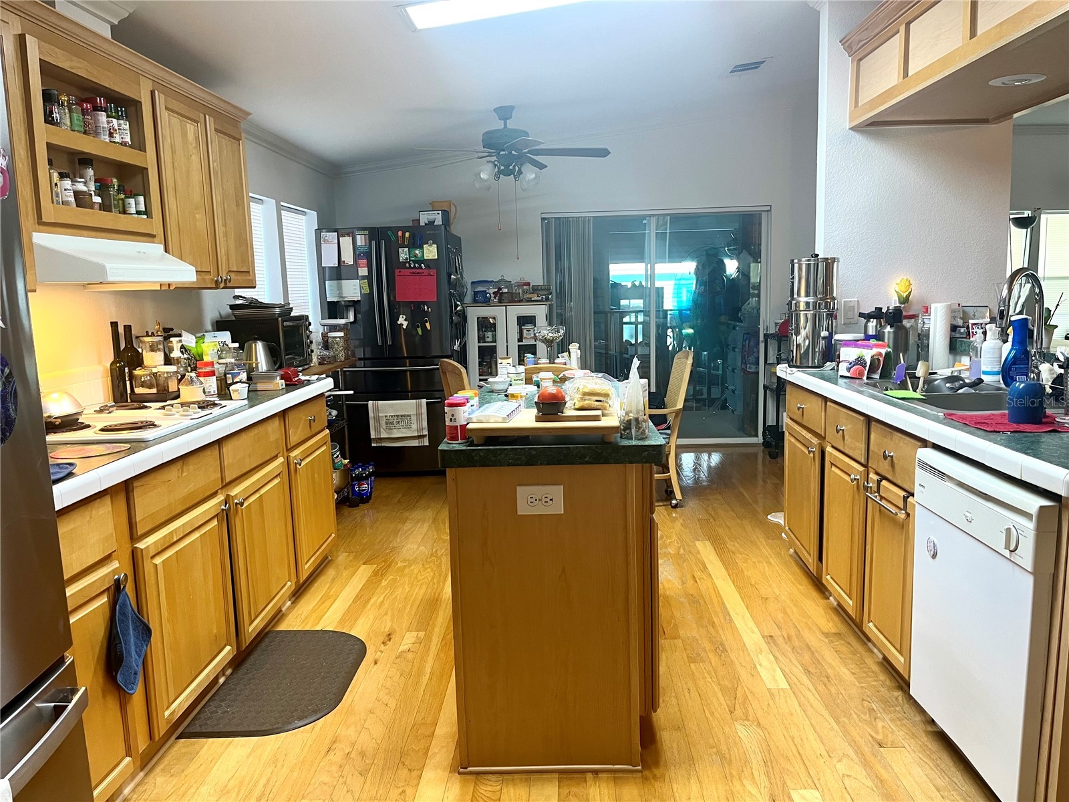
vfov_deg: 53.1
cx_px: 534
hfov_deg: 67.3
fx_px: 803
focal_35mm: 26
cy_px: 401
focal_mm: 5.1
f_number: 1.6
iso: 100
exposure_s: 1/60
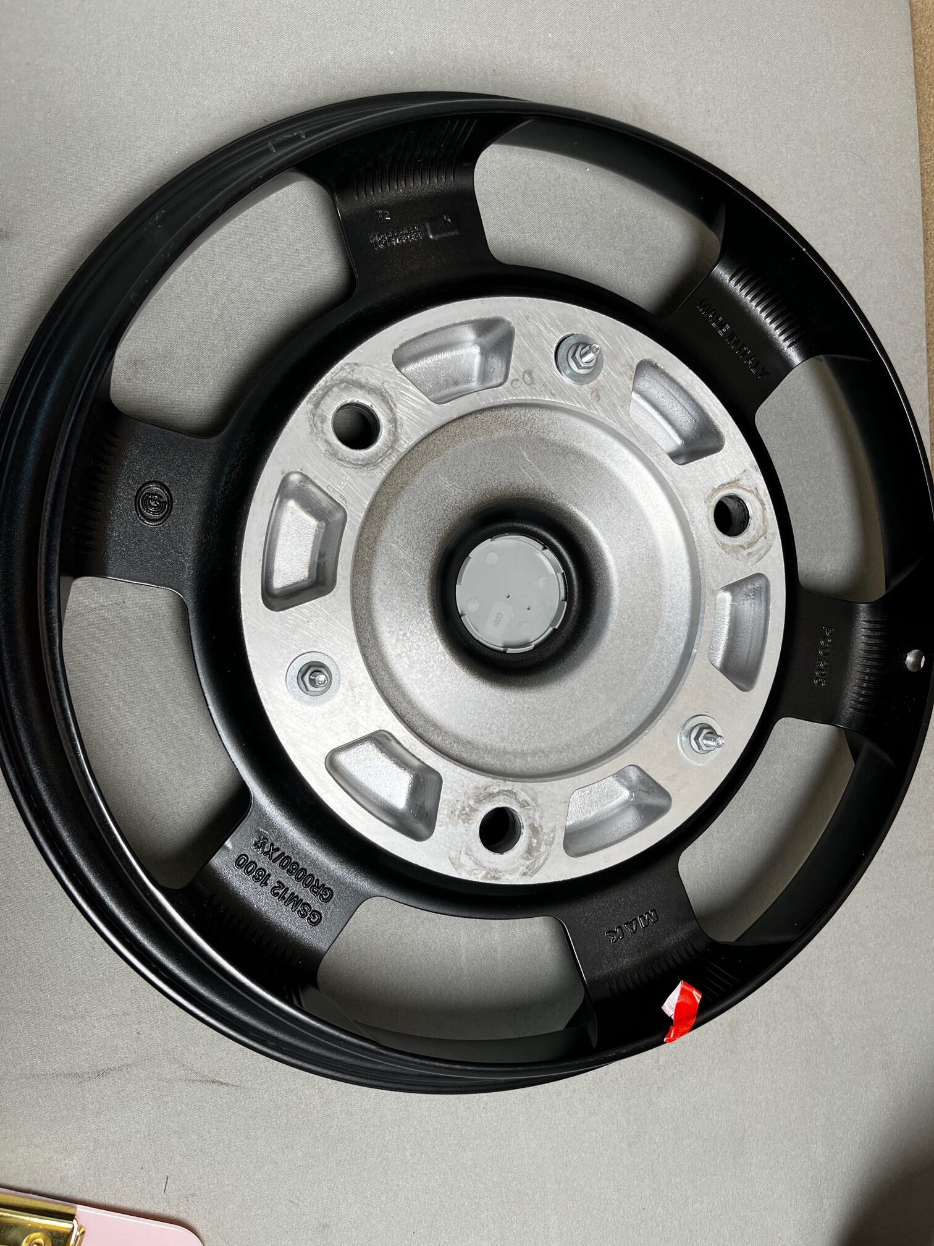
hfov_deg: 53.1
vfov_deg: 67.3
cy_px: 623
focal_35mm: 26
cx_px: 467
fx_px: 935
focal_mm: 5.1
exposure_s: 1/100
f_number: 1.6
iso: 40
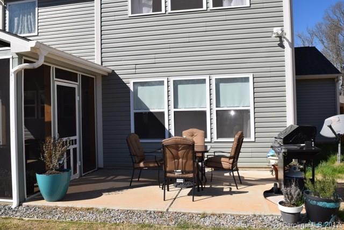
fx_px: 315
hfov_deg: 57.2
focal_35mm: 33
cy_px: 115
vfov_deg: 40.0
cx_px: 172
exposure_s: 1/200
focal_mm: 22
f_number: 11
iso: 100
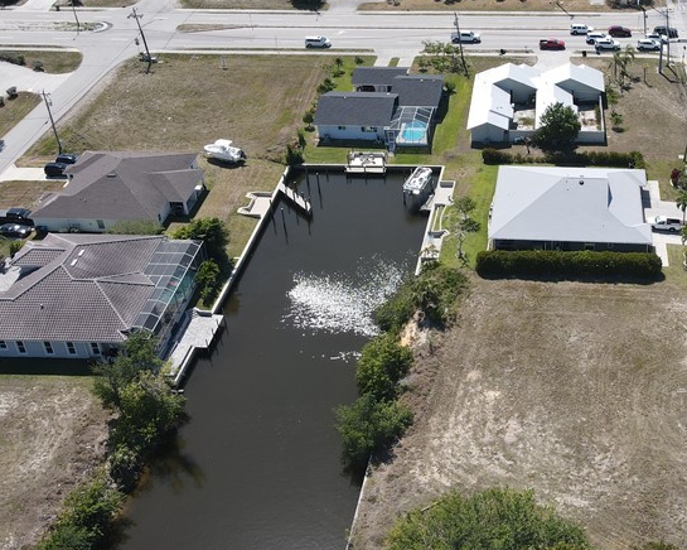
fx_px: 895
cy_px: 231
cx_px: 527
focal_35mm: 44
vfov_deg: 34.1
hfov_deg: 40.6
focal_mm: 4.5
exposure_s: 1/640
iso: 100
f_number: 2.8
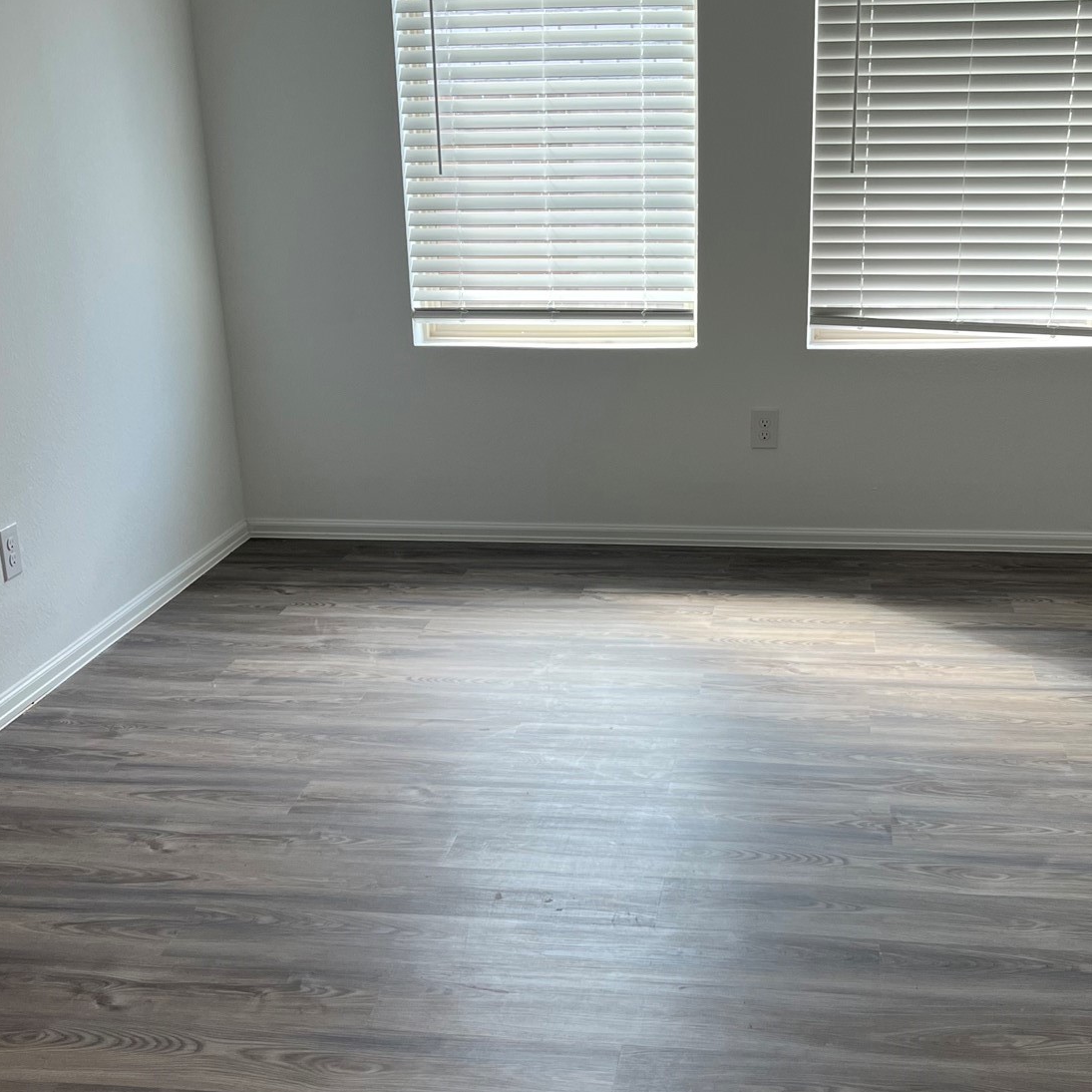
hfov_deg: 39.1
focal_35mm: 43
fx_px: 1535
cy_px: 636
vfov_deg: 39.1
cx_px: 633
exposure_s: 1/120
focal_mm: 5.1
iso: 50
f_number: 1.6
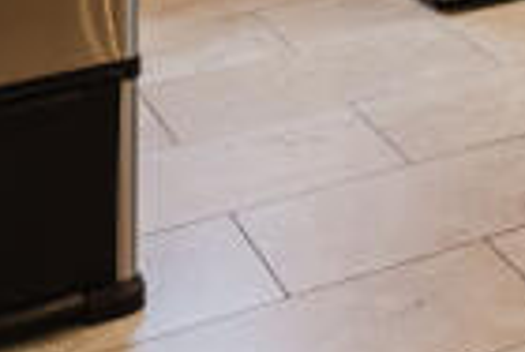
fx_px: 1710
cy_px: -595
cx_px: 1275
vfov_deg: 9.8
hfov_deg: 13.0
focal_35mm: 117
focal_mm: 16
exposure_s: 1/15
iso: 160
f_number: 8
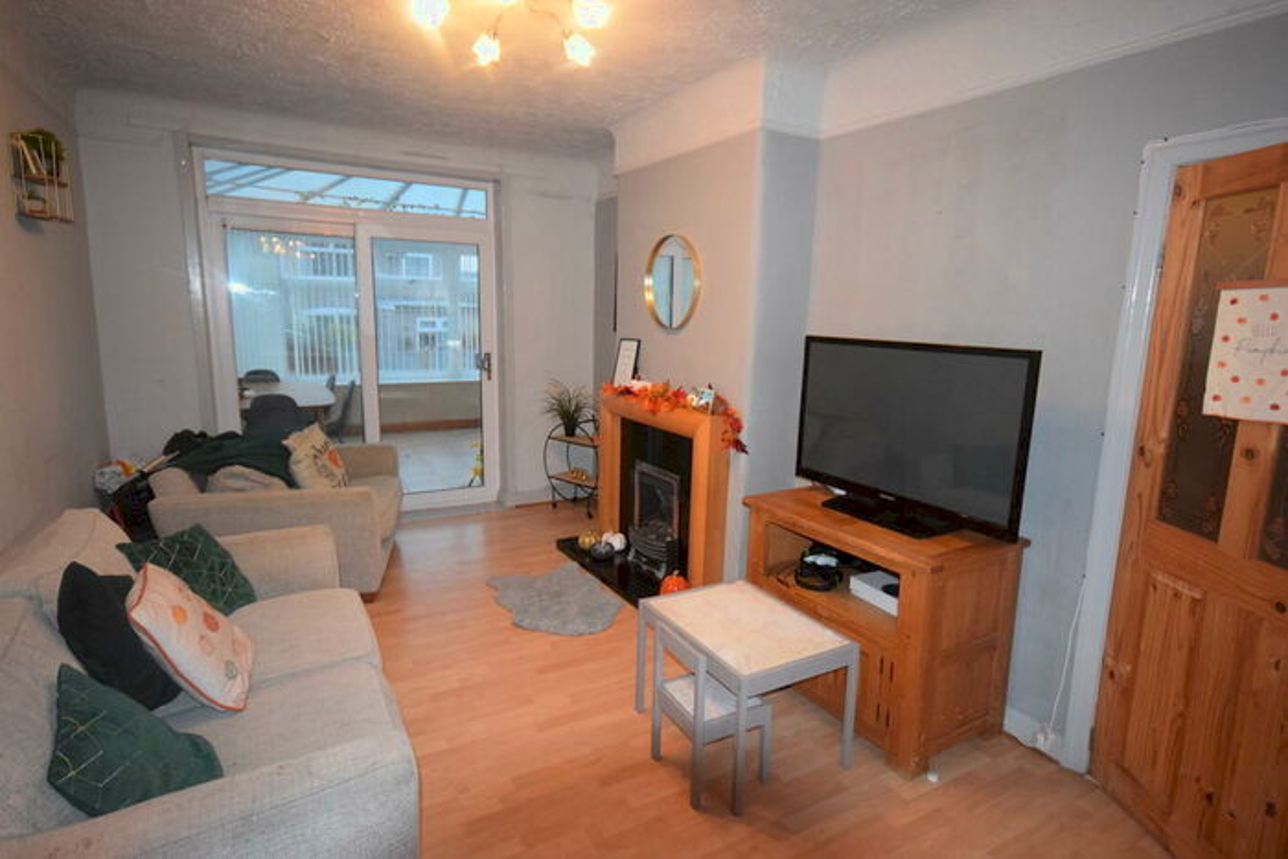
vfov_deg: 63.2
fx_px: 698
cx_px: 644
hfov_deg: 85.4
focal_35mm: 20
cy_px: 430
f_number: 4.5
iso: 3200
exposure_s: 1/60
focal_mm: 13
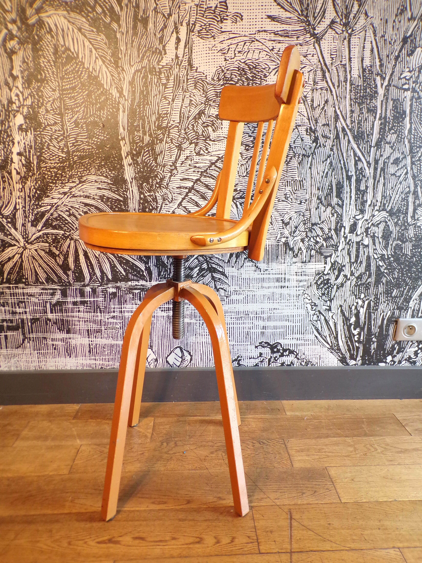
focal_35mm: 24
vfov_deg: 71.6
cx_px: 211
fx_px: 390
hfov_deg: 56.8
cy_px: 282
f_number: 3
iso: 200
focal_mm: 4.3
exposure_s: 1/25
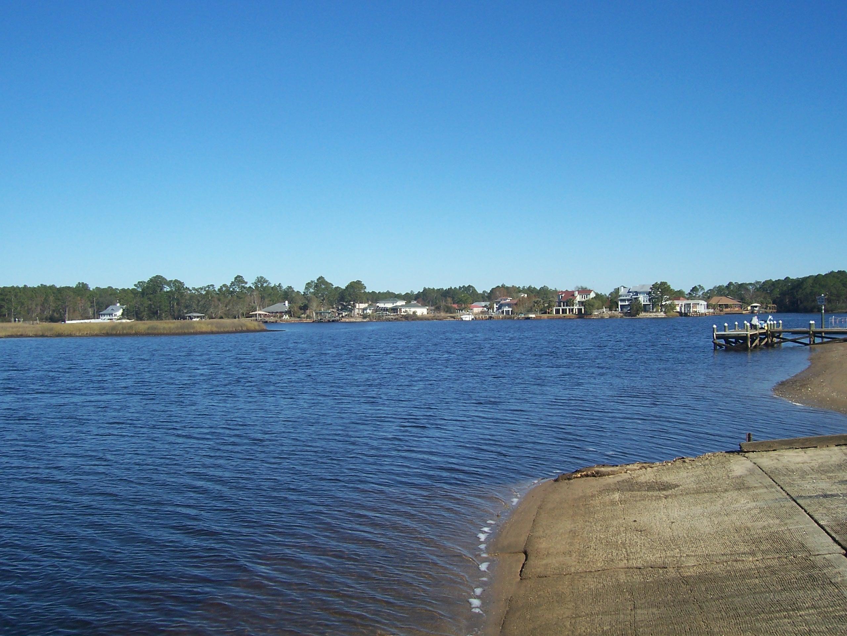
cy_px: 318
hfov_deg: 54.0
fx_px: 832
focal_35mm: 34
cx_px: 424
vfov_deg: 41.8
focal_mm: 5.6
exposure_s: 1/500
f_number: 5.6
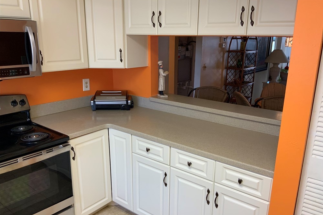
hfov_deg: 60.3
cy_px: 121
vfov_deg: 42.2
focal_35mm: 31
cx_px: 165
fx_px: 278
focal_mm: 3
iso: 64
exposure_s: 1/60
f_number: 1.8
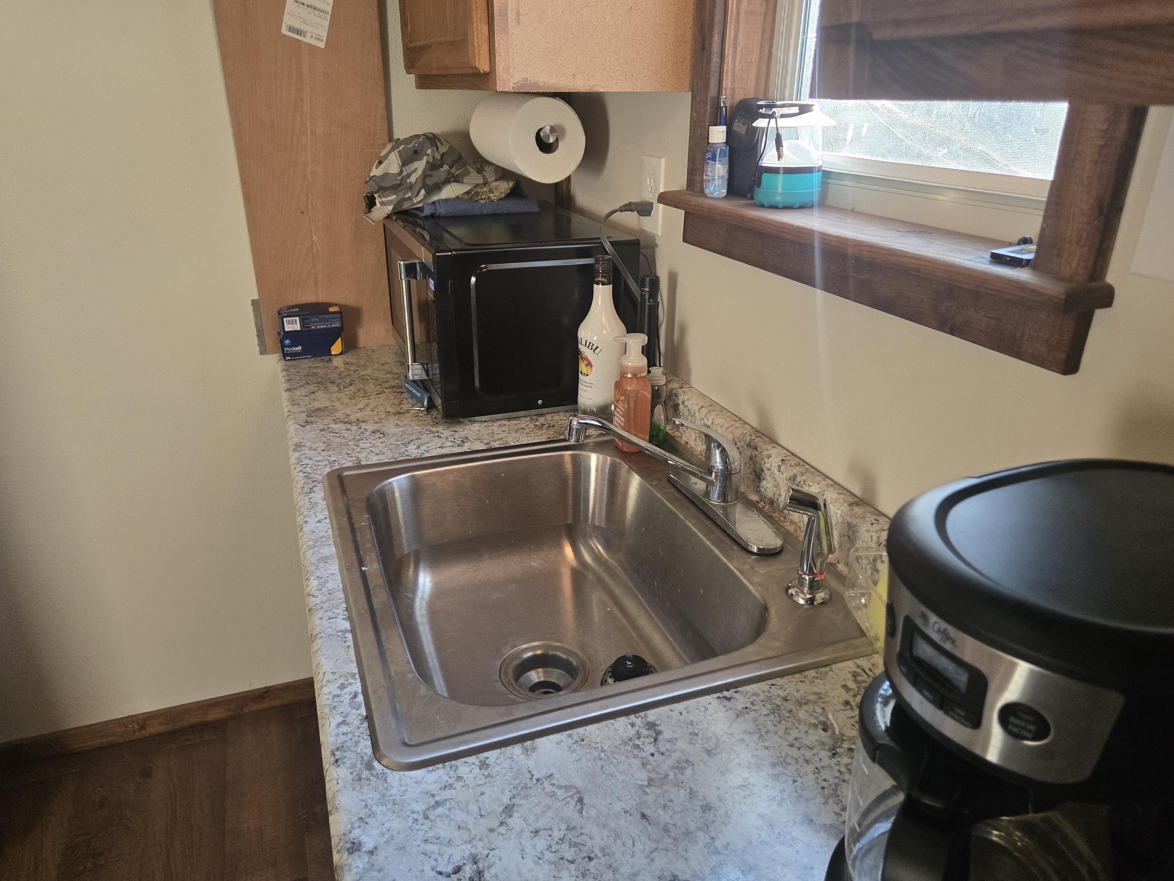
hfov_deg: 71.6
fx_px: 814
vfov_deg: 56.8
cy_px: 449
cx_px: 588
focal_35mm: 24
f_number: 1.8
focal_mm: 5.4
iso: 250
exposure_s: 1/120
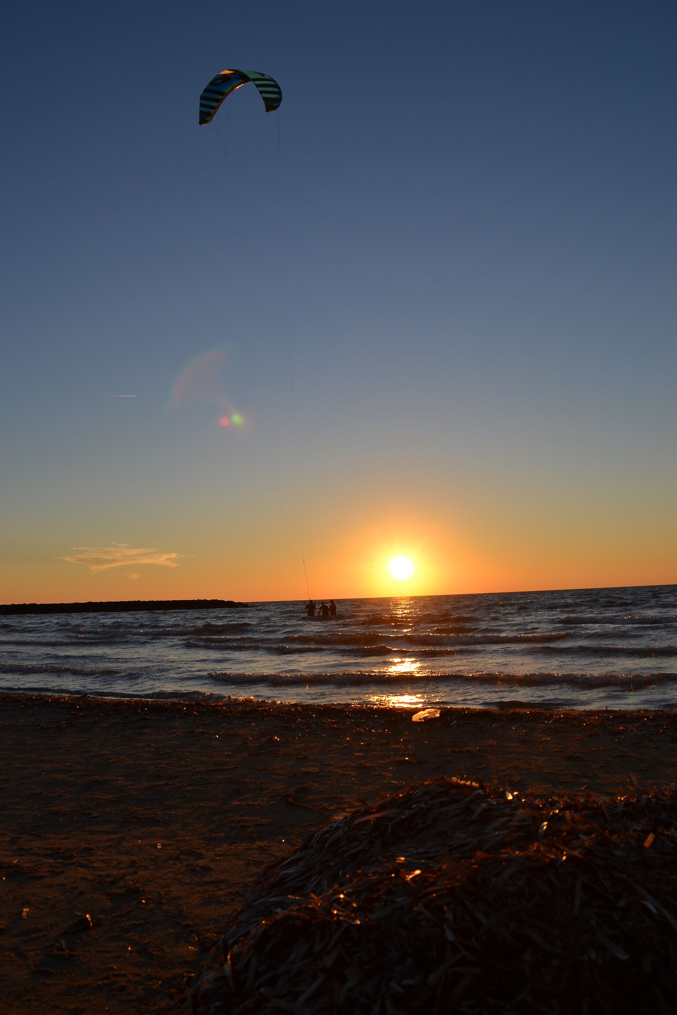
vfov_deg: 65.5
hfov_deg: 46.4
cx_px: 334
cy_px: 494
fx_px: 790
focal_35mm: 28
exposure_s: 1/320
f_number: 9
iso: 100
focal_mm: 18
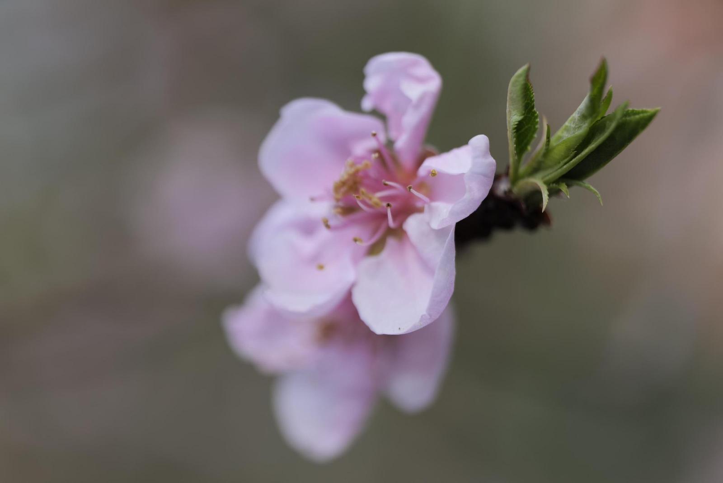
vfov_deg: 13.1
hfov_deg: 19.4
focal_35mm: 105
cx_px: 362
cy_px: 242
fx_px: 2109
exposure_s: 1/250
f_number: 4
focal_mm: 105
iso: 100
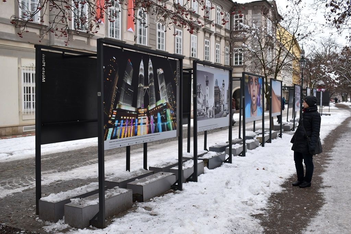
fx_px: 351
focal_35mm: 36
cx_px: 176
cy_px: 117
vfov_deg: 36.9
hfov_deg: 53.1
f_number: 6.3
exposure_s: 1/160
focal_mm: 24
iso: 100
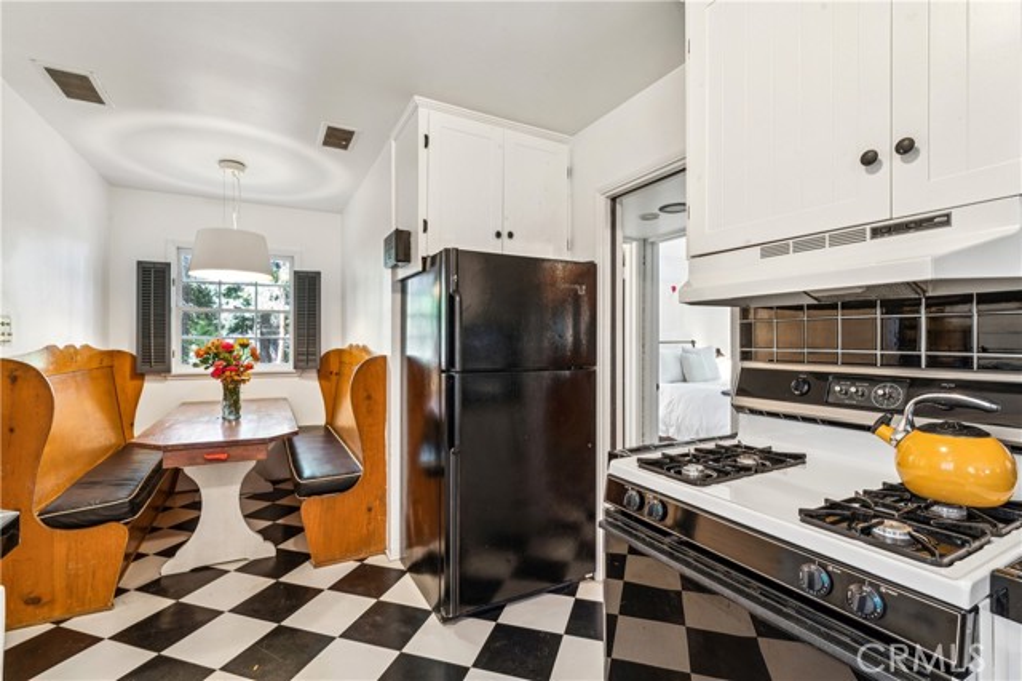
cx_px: 511
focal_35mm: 16
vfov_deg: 72.7
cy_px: 340
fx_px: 462
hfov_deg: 95.7
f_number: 13
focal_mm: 16.3
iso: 100
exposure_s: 3.2
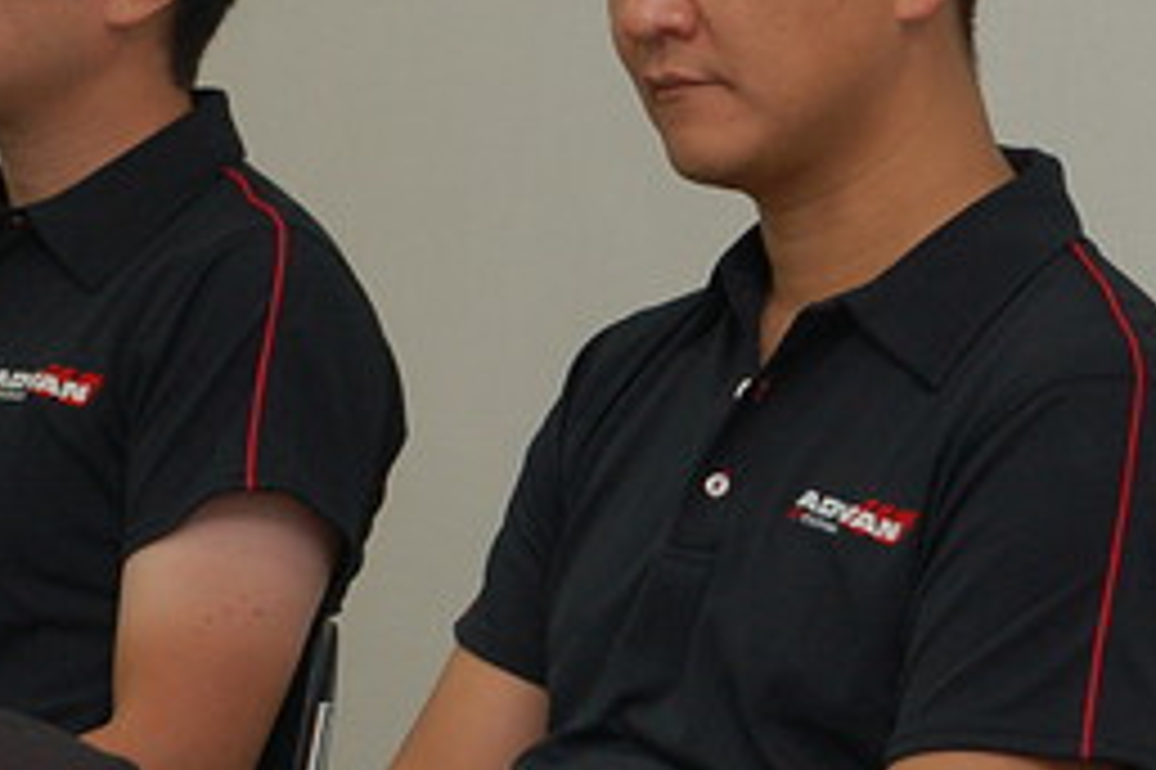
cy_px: 446
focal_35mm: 287
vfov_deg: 4.8
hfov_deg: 7.1
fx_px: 9210
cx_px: 1295
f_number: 8
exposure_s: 1/60
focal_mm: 68
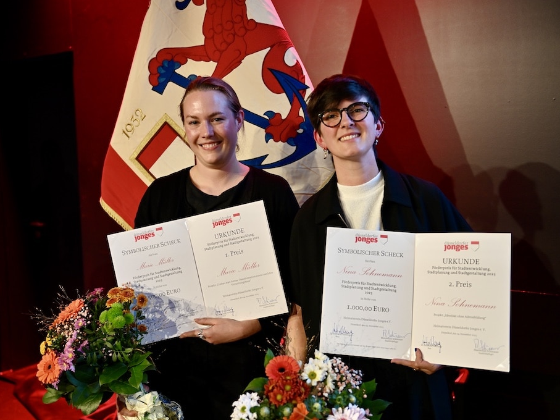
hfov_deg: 48.9
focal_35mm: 38
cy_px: 210
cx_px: 260
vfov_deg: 37.7
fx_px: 615
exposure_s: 1/100
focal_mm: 35
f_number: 2.8
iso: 720
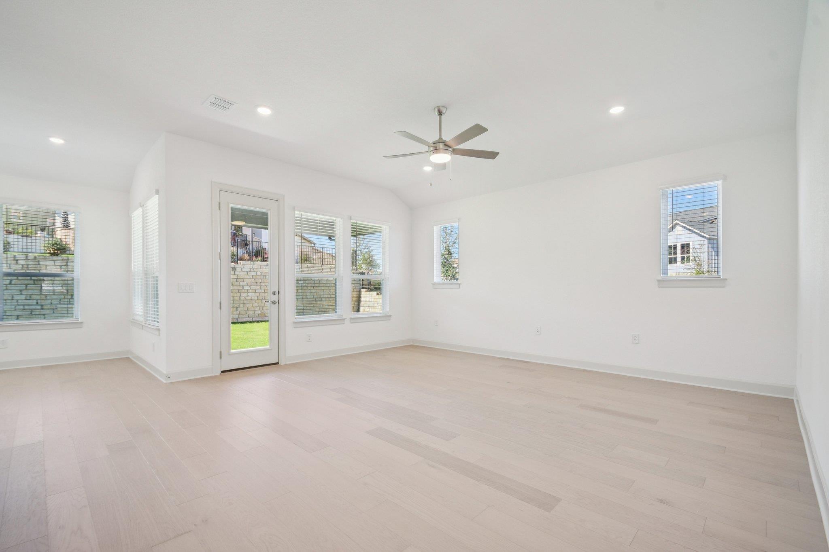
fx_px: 345
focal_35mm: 15
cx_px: 414
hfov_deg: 100.4
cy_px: 276
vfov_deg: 77.3
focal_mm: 10
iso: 400
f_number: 8
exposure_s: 1/30
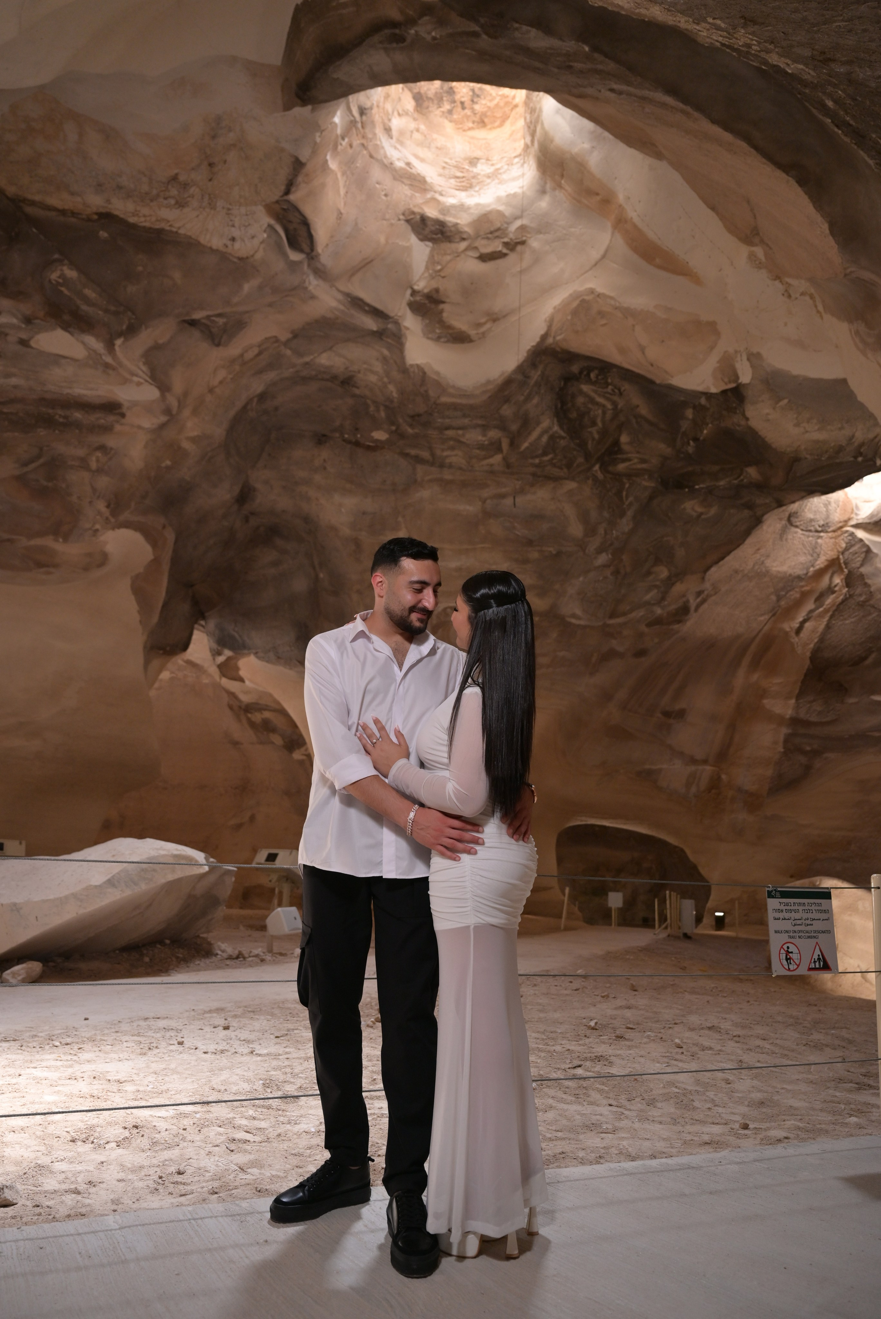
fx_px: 880
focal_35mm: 24
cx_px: 440
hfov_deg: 53.2
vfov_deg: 73.7
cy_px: 660
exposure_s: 1/160
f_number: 3.5
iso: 800
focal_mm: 24
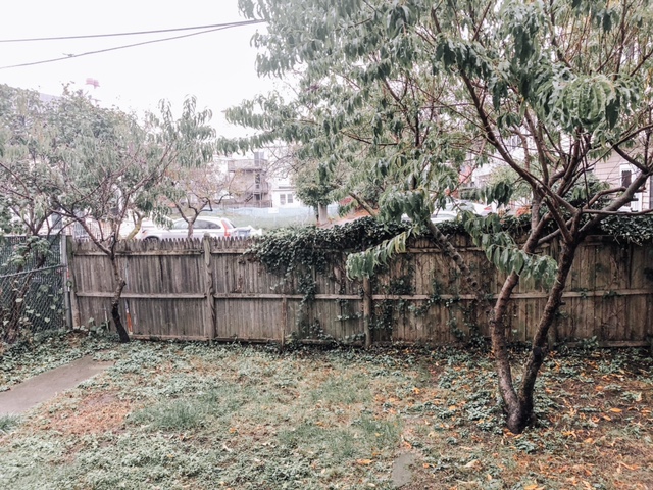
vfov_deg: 49.7
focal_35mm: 28
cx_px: 326
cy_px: 245
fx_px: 528
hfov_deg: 63.4
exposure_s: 1/30
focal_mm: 4
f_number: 1.8
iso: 40
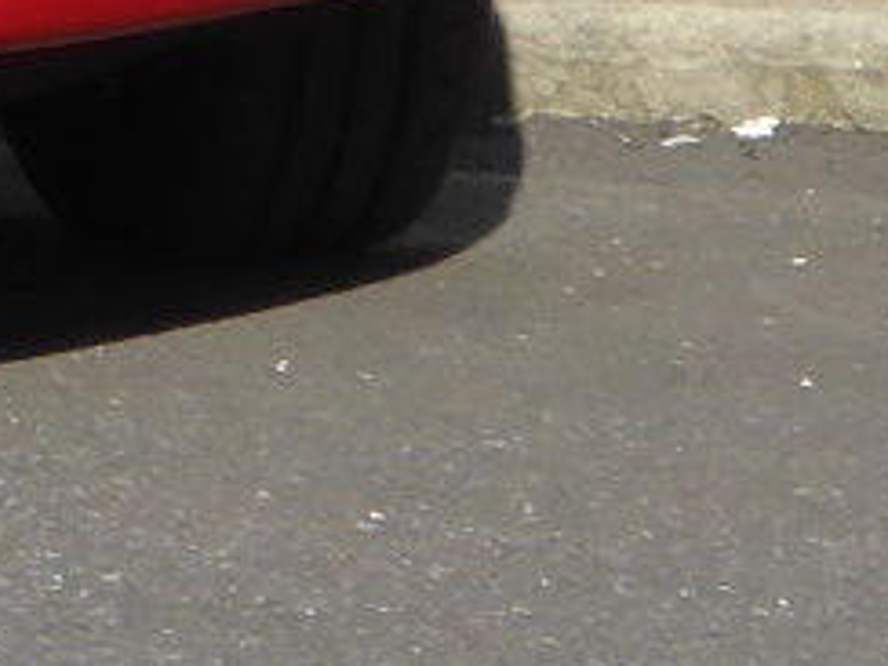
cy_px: -1023
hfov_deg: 2.1
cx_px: -1736
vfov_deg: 1.6
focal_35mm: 941
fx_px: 24139
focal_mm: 21.8
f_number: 5.4
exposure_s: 1/400
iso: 100
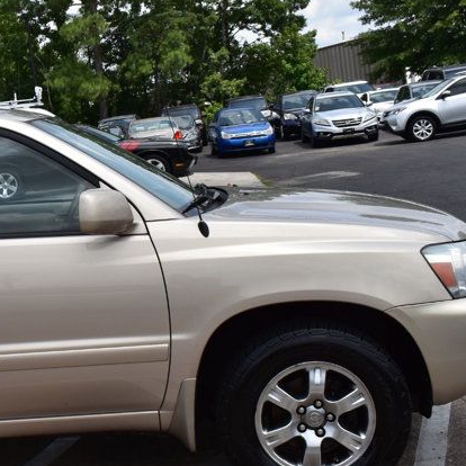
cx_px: -29
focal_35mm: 63
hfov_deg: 25.6
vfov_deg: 27.3
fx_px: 960
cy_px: 252
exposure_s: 1/500
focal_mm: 20
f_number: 11
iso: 280
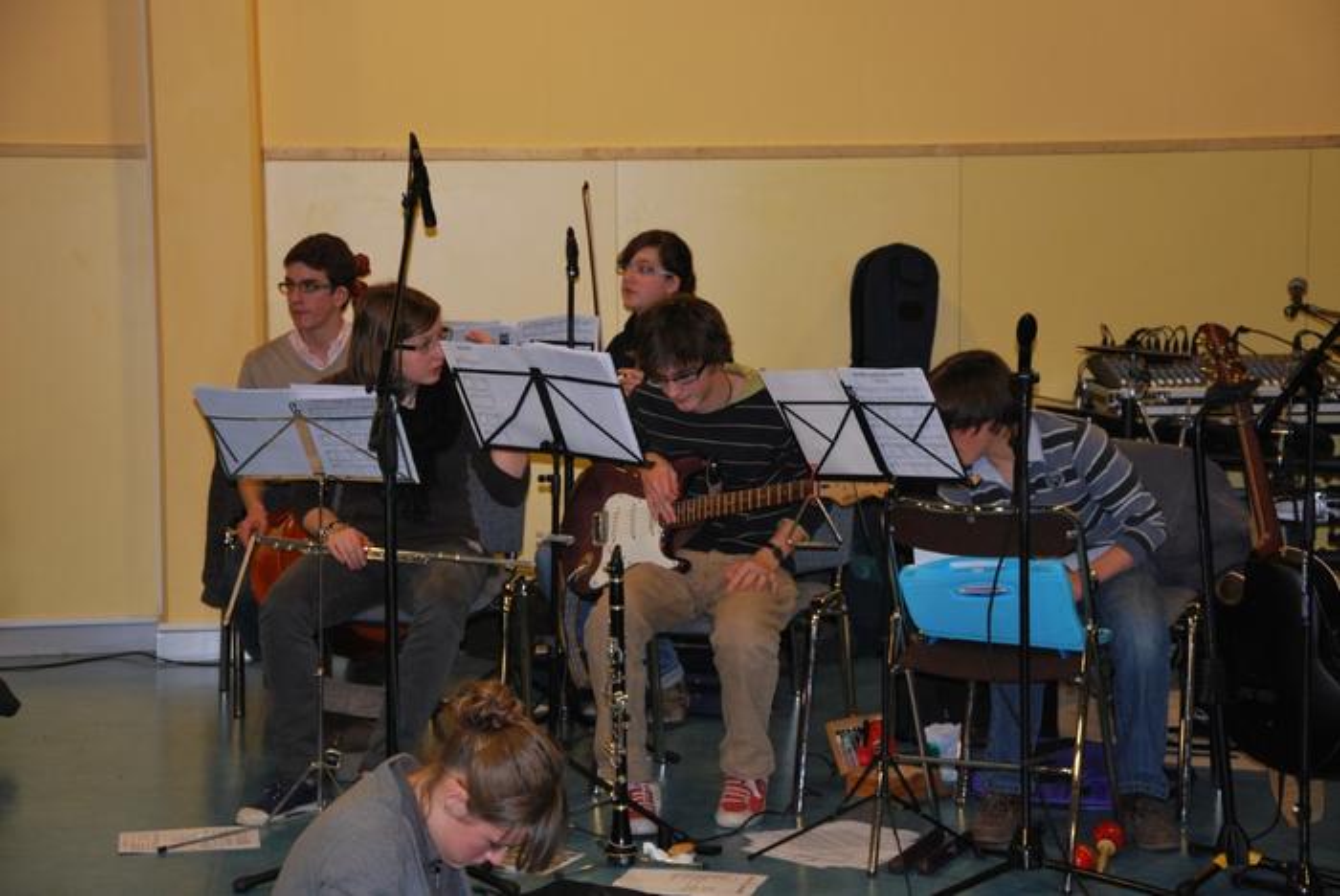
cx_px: 670
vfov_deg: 15.7
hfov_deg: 23.4
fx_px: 3241
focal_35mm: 87
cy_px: 448
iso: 400
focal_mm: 58
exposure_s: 1/60
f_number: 5.3
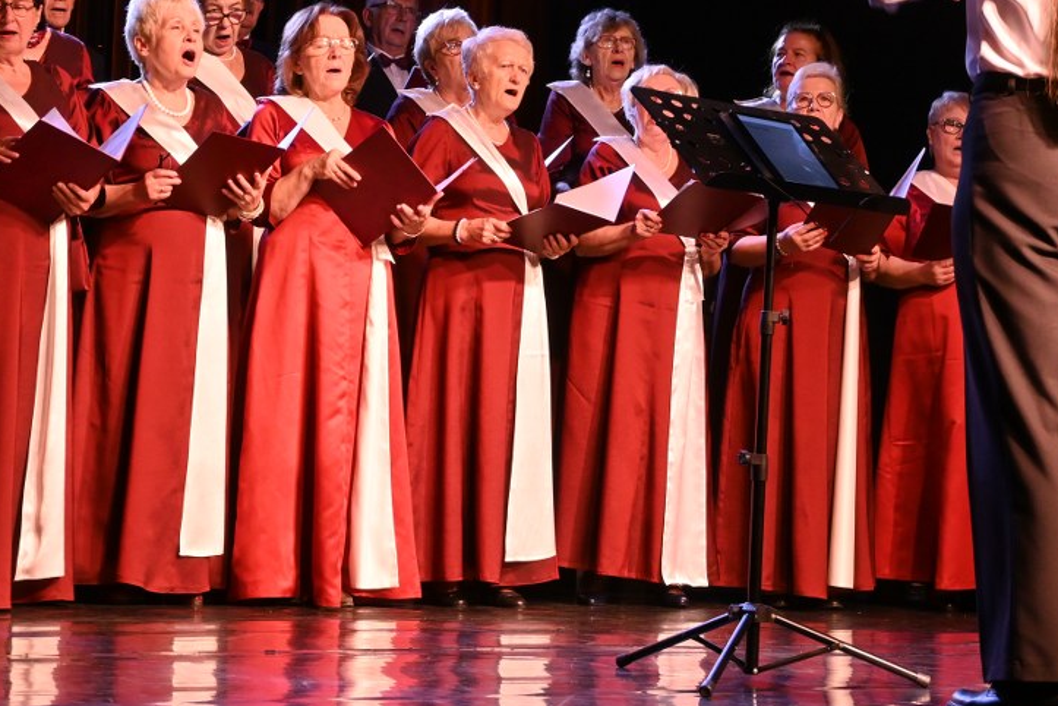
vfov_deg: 17.3
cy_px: 208
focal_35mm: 78
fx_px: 2304
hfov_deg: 25.9
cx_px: 553
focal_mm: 31.5
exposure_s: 1/50
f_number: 7.1
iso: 1000
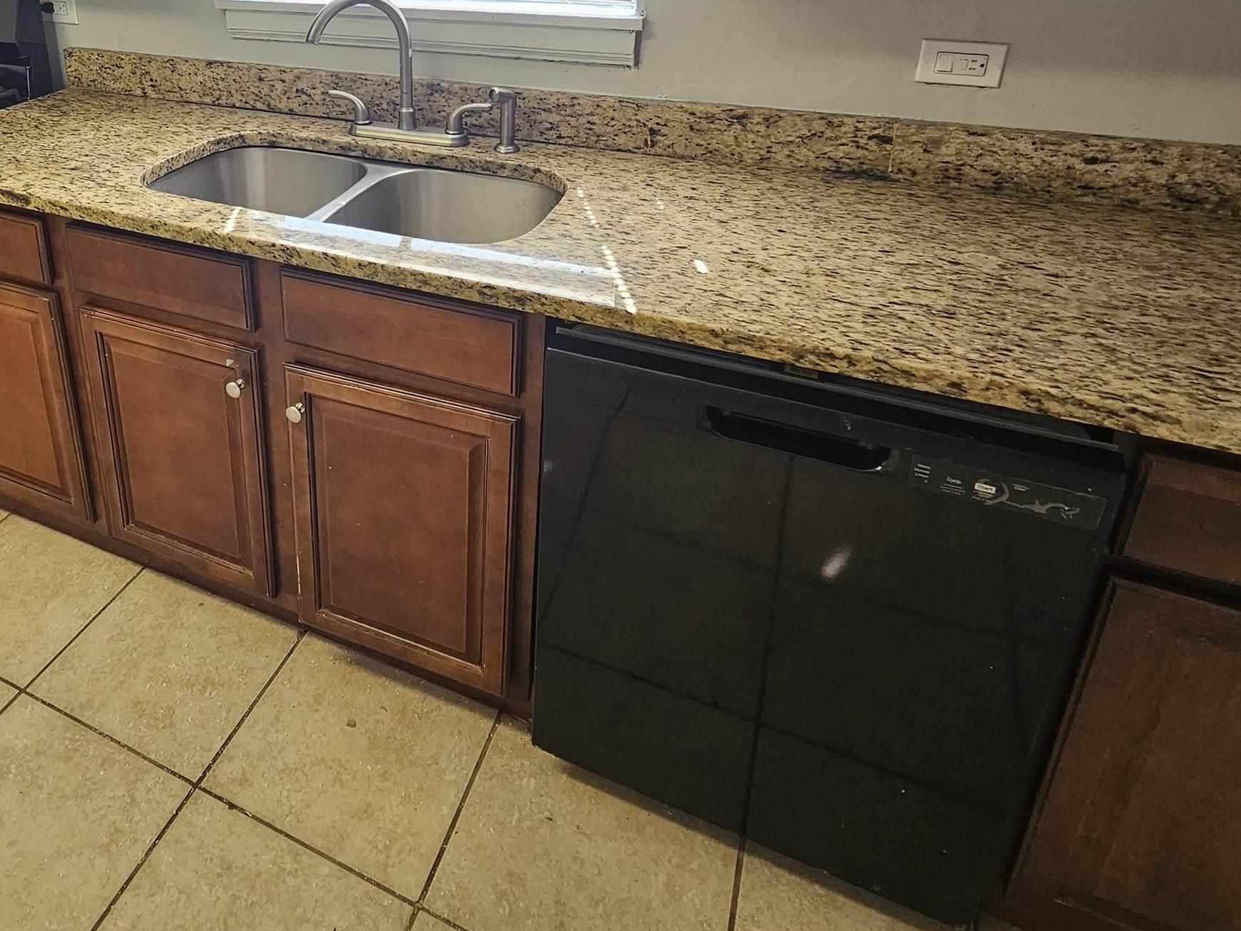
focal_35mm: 23
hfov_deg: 70.0
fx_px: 825
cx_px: 342
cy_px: 198
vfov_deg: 55.1
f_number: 2.2
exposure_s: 1/60
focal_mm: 2.2
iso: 100
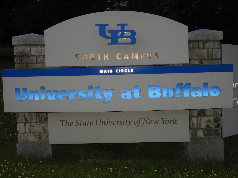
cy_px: 89
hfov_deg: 32.2
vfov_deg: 24.4
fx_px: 413
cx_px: 119
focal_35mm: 60
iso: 200
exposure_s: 1/30
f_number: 4.2
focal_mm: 10.7
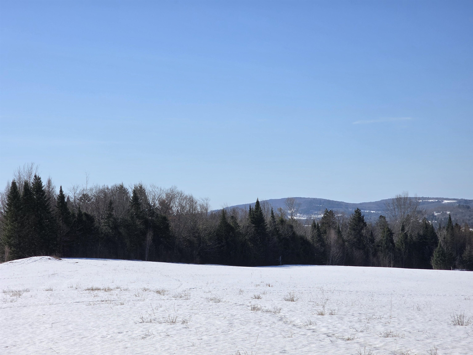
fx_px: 943
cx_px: 236
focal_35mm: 69
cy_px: 178
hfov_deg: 28.2
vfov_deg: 21.3
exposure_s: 1/3134
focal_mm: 7.9
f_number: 2.4
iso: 50
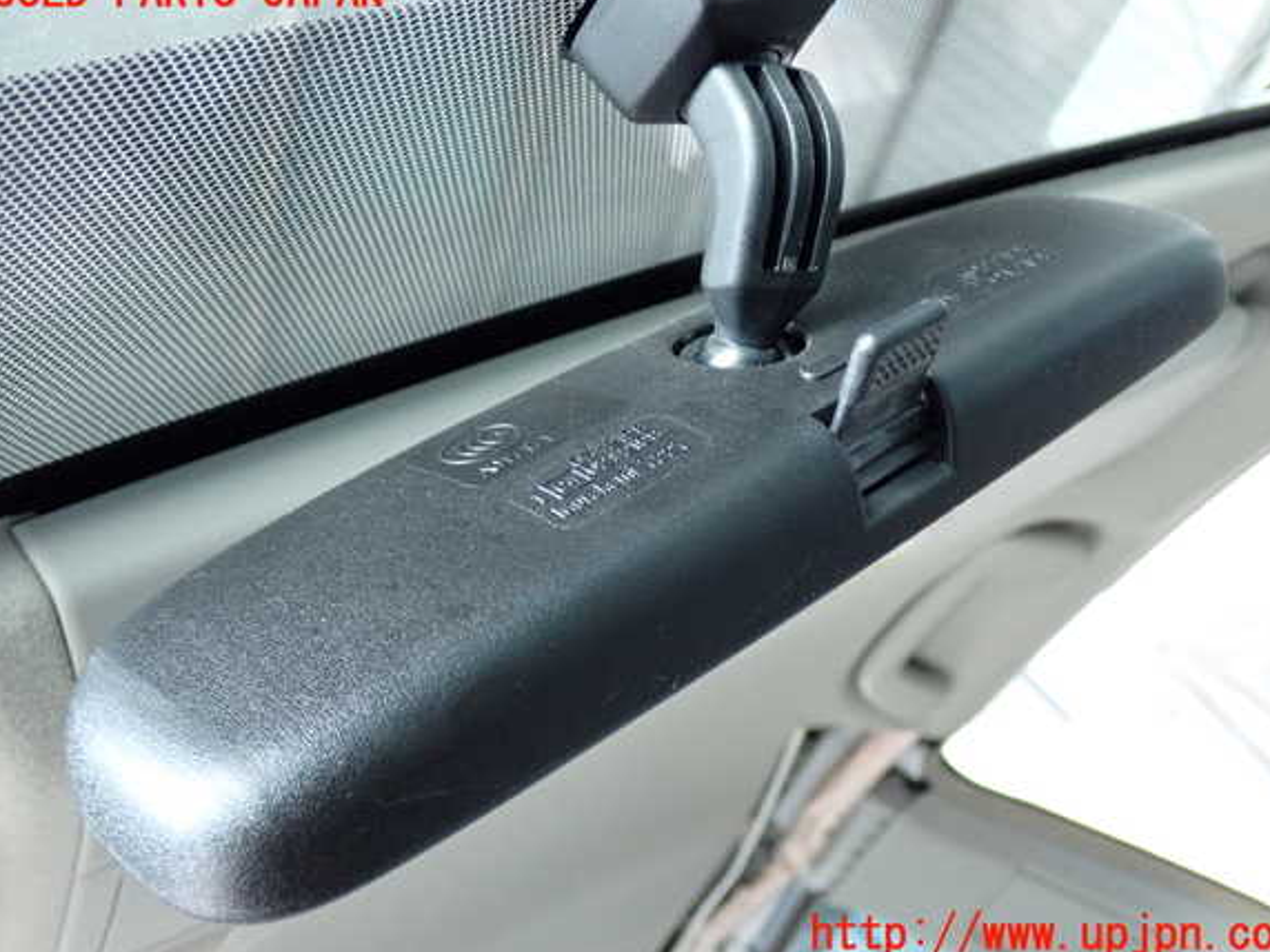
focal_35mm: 43
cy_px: 464
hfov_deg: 43.8
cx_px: 646
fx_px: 1578
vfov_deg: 33.6
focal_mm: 7.31
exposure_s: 1/125
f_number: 2.8
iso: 640
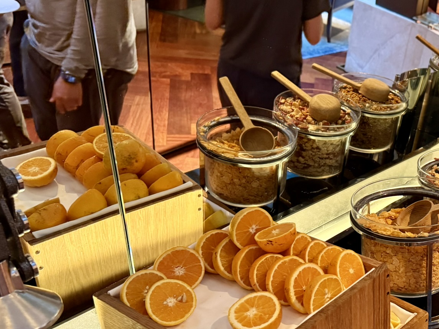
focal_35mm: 43
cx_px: 381
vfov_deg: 33.4
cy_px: 203
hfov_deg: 41.0
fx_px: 545
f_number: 1.78
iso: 640
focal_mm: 6.76
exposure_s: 1/33
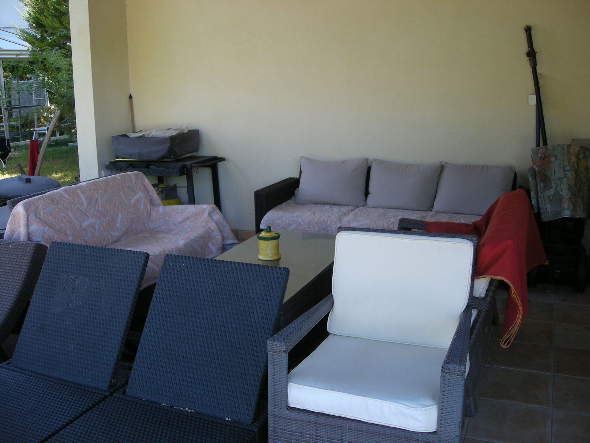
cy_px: 222
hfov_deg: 52.6
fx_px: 597
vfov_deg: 40.7
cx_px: 295
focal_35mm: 35
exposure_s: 1/82.1
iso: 50
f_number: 2.8
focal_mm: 5.7
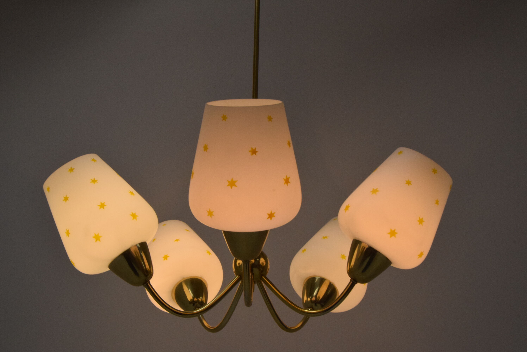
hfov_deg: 43.6
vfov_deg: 29.9
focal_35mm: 45
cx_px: 264
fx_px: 659
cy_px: 176
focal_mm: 30
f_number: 29
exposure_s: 1/100
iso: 1600
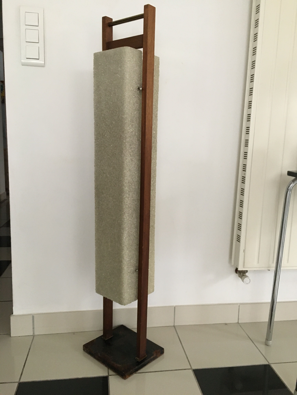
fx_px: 332
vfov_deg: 61.7
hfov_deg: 48.2
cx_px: 148
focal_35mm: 29
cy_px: 198
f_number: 2.2
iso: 200
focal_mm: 4.15
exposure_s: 1/24
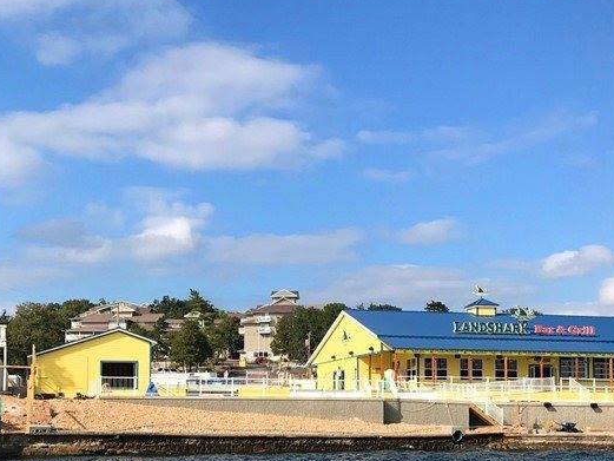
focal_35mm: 55
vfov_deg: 26.0
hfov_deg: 34.9
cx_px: 290
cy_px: 381
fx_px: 976
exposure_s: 1/2740
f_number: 1.8
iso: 20
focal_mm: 3.99
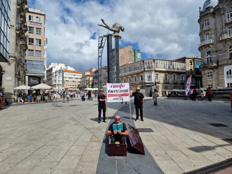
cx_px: 116
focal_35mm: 23
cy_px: 87
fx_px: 154
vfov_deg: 58.9
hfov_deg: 73.9
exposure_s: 1/2168
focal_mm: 6.4
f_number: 1.8
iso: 50
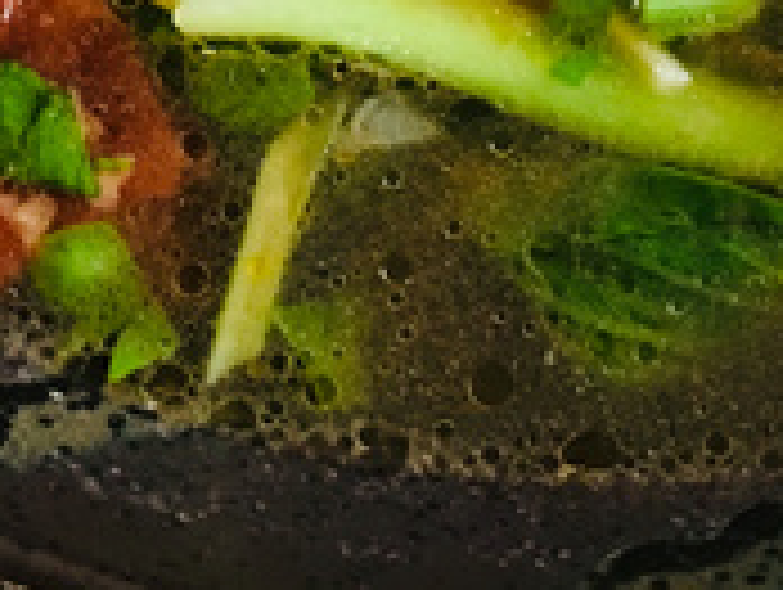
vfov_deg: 10.4
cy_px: -527
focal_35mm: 133
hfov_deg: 14.8
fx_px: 3013
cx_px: 486
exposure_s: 1/15
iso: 80
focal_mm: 4.15
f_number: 2.2
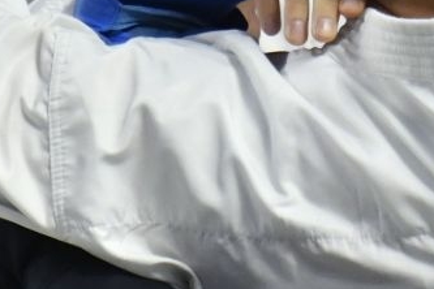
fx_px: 21505
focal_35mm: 1784
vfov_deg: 0.8
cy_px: 167
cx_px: 223
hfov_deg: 1.2
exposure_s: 1/500
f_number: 4
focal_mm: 220
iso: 1250
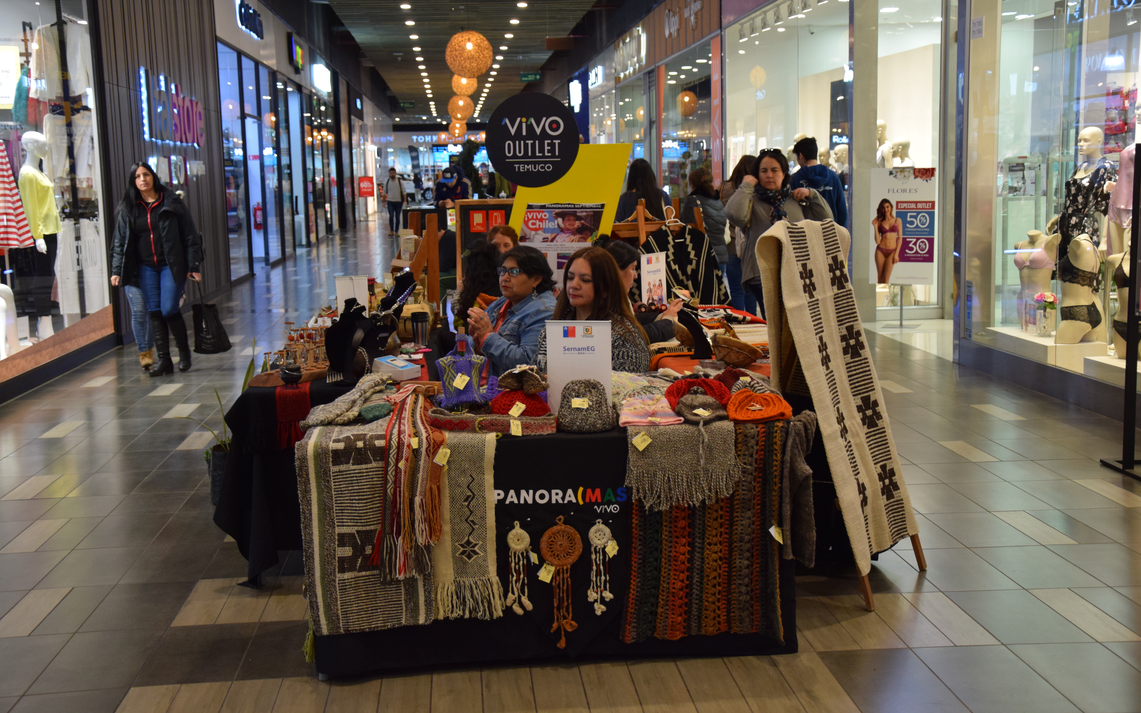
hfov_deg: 41.1
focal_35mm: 49
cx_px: 570
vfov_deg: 26.3
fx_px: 1524
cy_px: 342
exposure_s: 1/60
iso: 800
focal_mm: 32
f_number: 4.2
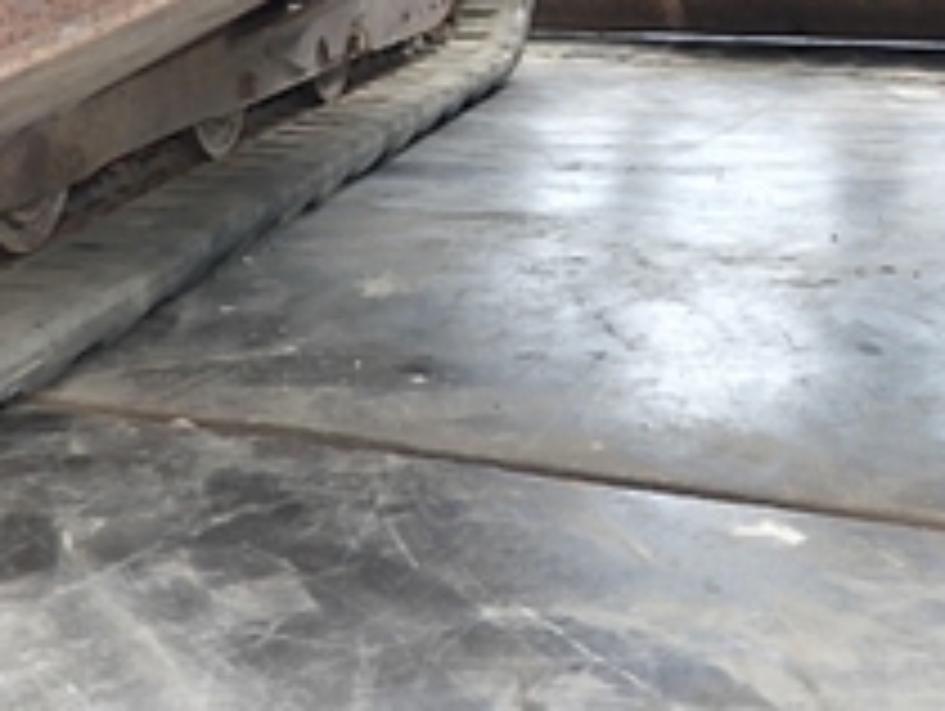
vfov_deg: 22.2
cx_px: 801
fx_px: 1749
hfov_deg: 29.3
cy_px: 27
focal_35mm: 64
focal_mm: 5
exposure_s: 1/125
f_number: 3.5
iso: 125
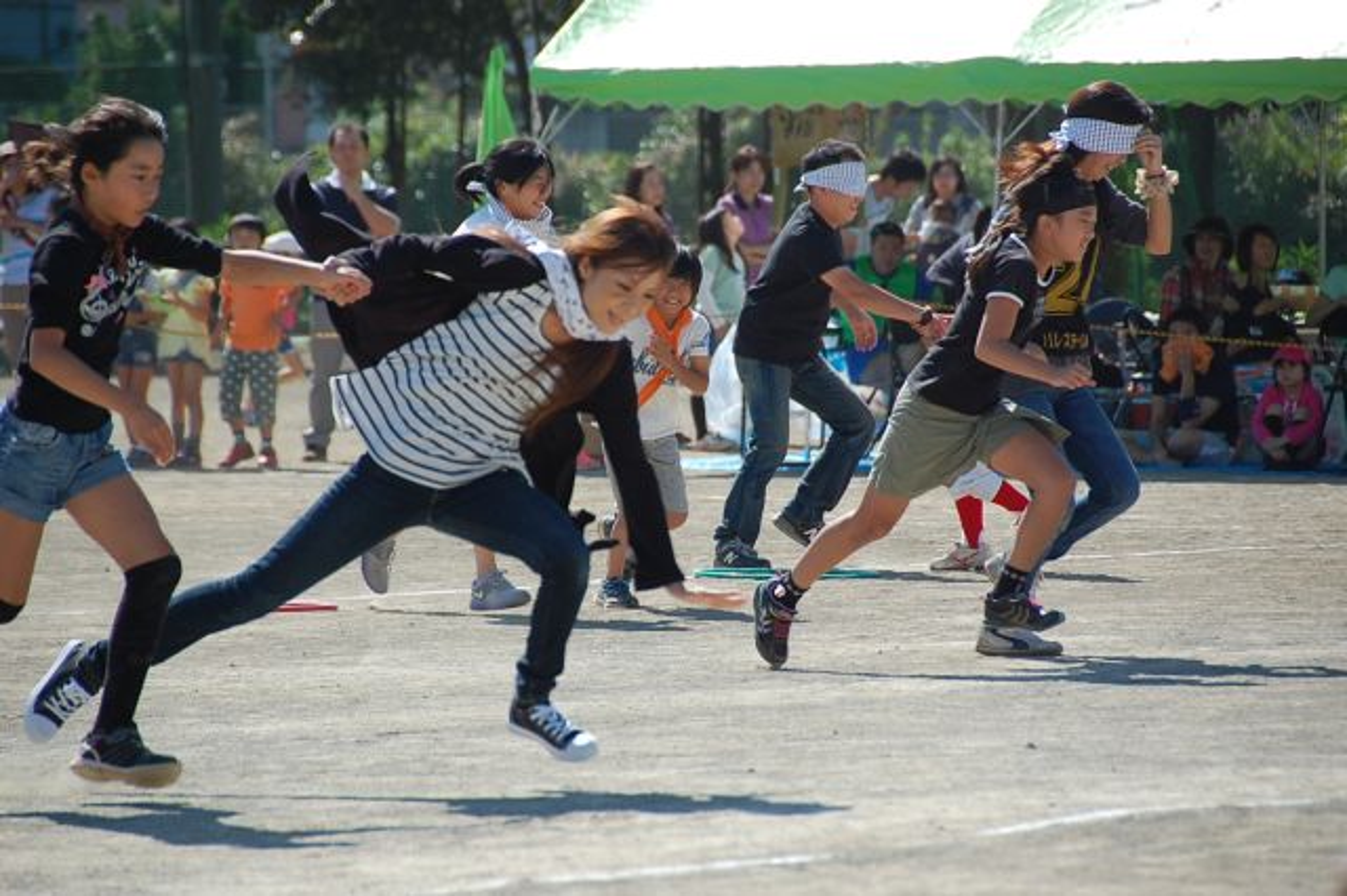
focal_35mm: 300
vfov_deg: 4.6
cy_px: 448
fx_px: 11219
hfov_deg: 6.9
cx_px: 674
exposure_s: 1/1000
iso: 360
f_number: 5.6
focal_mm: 200
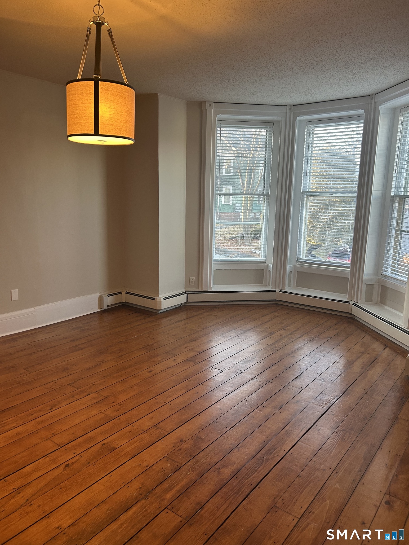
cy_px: 272
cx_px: 204
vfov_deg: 67.3
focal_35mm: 26
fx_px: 410
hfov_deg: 53.1
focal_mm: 5.7
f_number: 1.5
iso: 125
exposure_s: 1/120
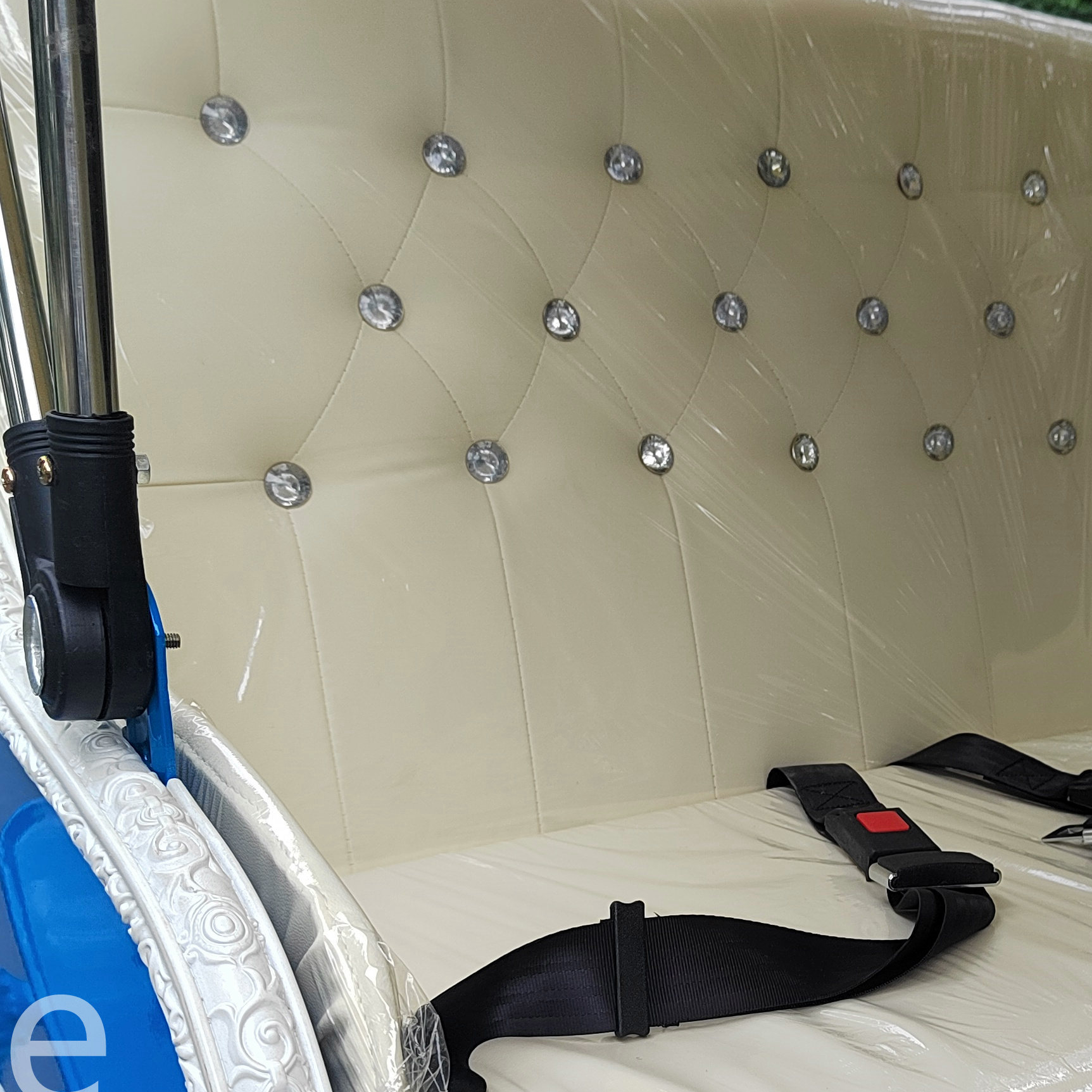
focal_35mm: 46
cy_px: 748
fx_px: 1642
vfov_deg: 36.3
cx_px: 831
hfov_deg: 35.9
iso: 434
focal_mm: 5.52
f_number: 1.9
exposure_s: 1/825
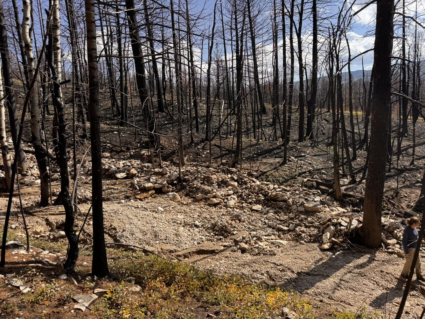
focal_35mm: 24
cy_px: 160
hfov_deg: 71.6
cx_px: 212
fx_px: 295
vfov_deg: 56.8
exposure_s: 1/2506
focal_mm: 6.76
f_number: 1.78
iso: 80
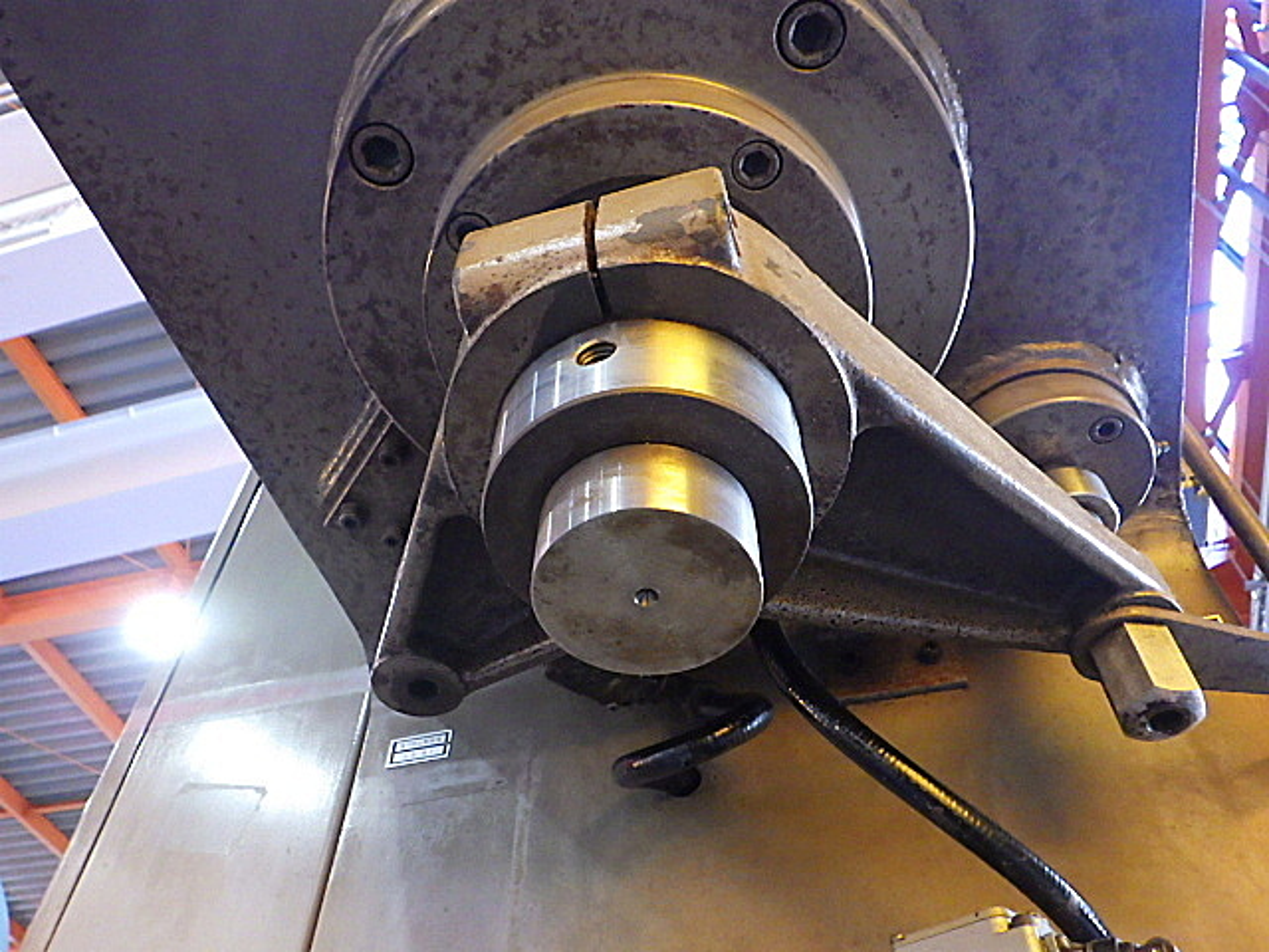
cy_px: 476
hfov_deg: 63.4
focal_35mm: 28
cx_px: 634
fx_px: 1026
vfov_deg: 49.7
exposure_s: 1/40
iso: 1600
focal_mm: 5
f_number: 3.5
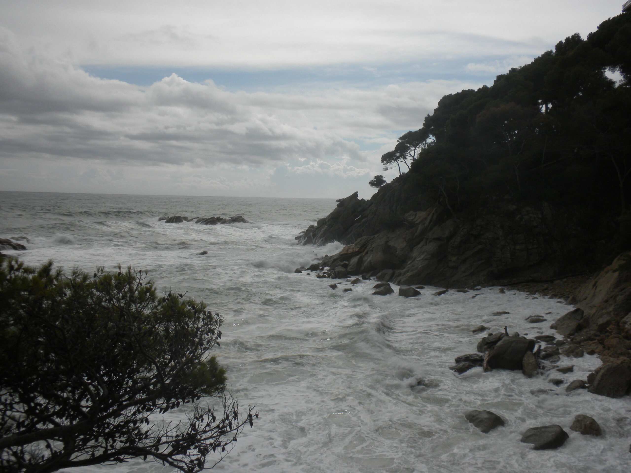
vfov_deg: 38.7
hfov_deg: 50.1
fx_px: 674
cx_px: 316
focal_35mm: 37
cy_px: 236
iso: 64
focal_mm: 6.6
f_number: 10
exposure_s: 1/331
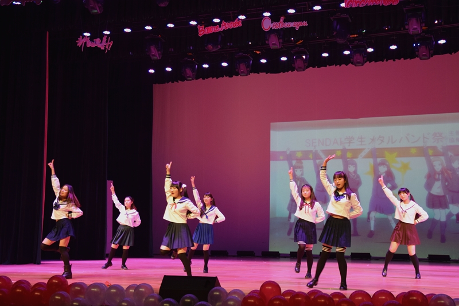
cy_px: 153
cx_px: 230
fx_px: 612
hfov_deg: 41.1
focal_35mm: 48
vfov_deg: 28.1
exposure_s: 1/60
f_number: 4.2
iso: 1000
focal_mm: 32
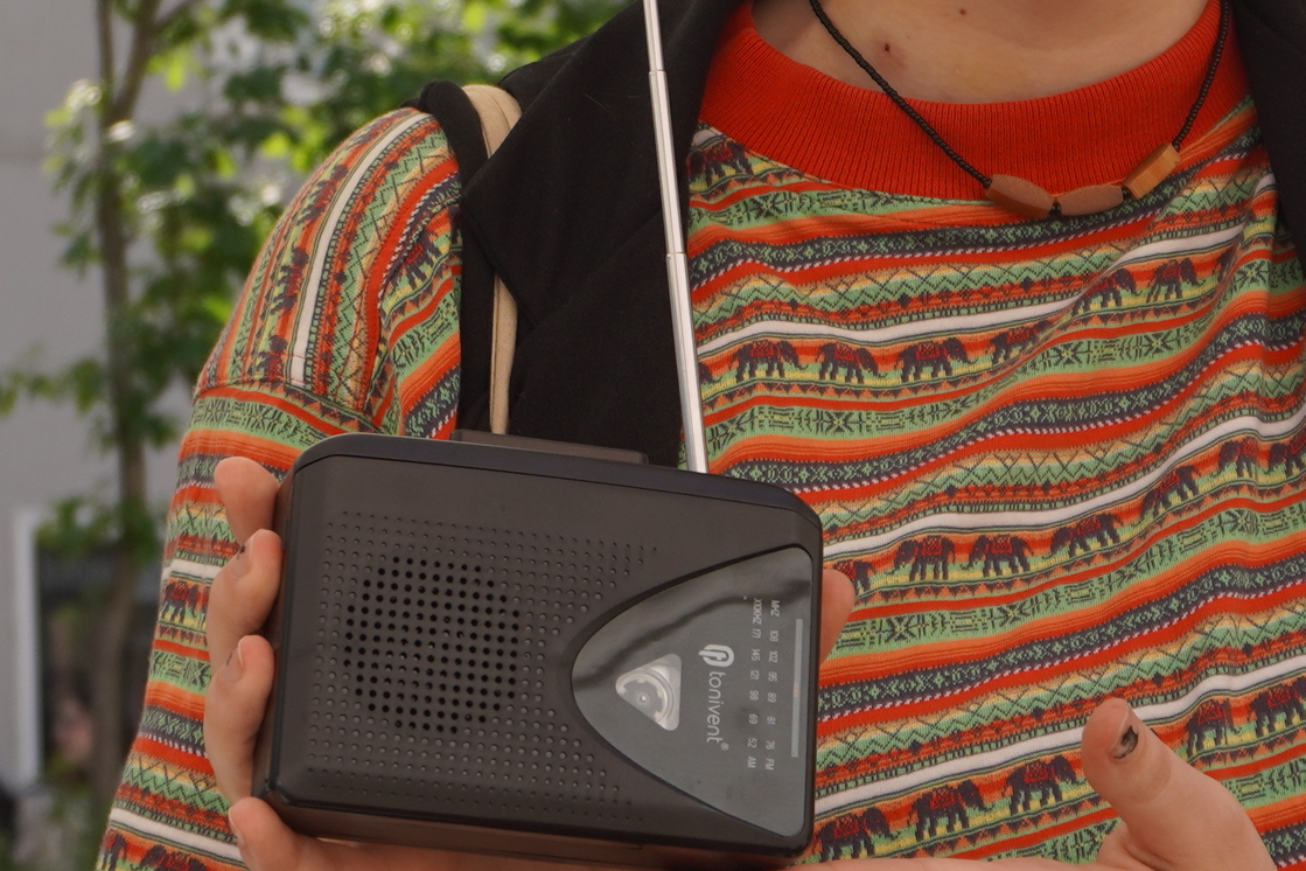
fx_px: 4280
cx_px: 626
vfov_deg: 11.6
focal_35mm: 118
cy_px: 119
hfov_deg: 17.3
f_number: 4.5
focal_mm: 22
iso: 100
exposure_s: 1/640
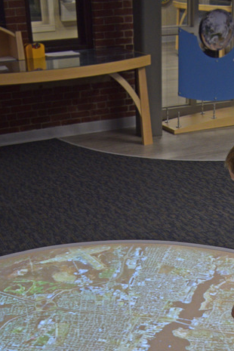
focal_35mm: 58
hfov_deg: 23.3
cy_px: 367
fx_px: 565
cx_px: 149
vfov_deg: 31.4
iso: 640
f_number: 4
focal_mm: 18
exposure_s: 1/60
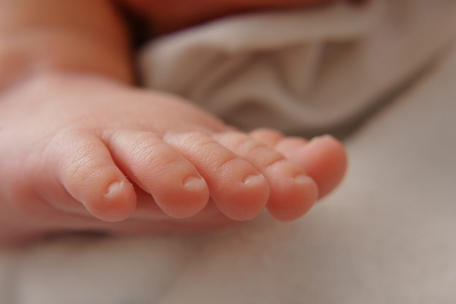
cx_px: 228
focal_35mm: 50
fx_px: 633
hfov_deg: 39.6
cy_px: 152
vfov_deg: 27.0
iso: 1000
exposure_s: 1/200
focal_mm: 50
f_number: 7.1
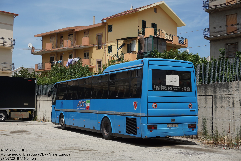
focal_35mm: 48
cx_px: 120
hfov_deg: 41.1
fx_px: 321
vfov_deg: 28.1
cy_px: 80
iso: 160
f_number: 10
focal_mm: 32
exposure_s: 1/500
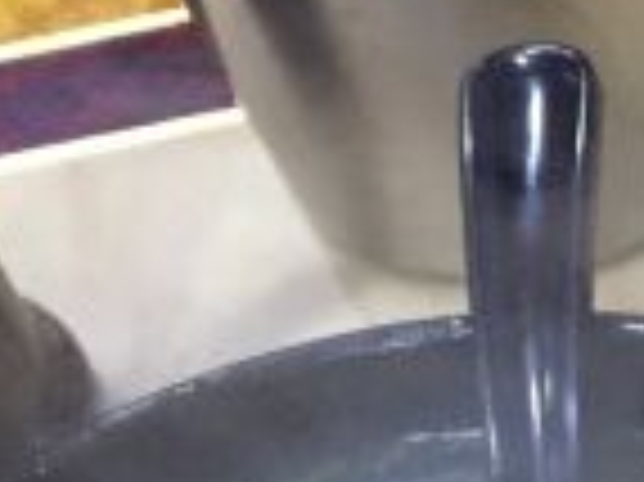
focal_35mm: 142
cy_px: 831
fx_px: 2640
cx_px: 1383
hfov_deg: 12.0
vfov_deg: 9.9
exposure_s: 1/30
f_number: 2.2
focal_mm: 4.15
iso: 200
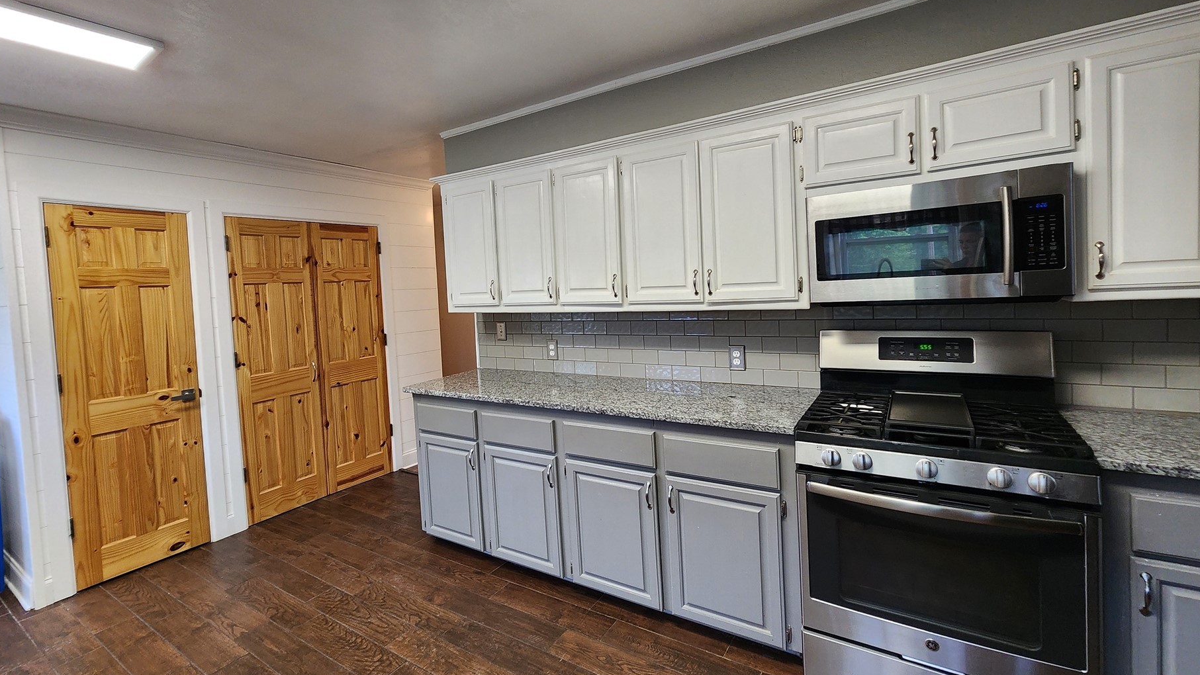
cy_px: 308
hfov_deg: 102.9
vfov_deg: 70.4
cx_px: 567
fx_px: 477
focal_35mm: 15
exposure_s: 1/60
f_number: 2.2
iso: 160
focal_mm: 2.2
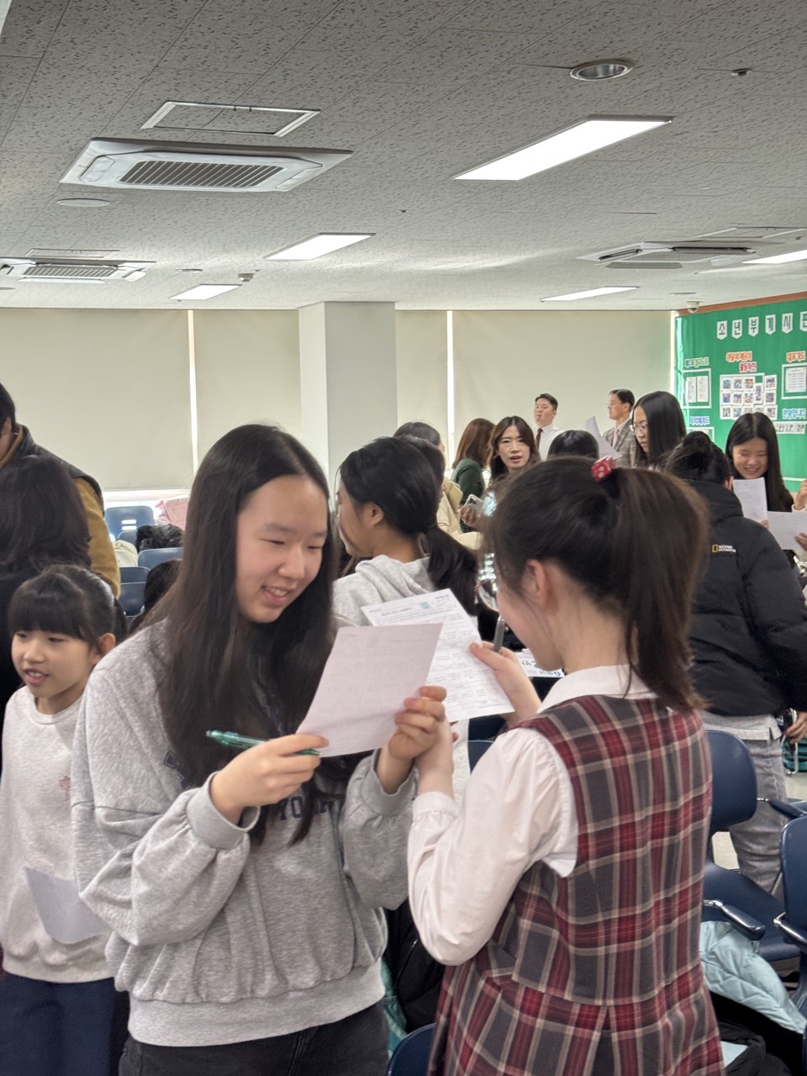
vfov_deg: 39.7
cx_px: 404
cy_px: 538
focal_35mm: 48
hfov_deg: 30.3
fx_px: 1492
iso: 80
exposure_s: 1/60
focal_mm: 6.76
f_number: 1.78
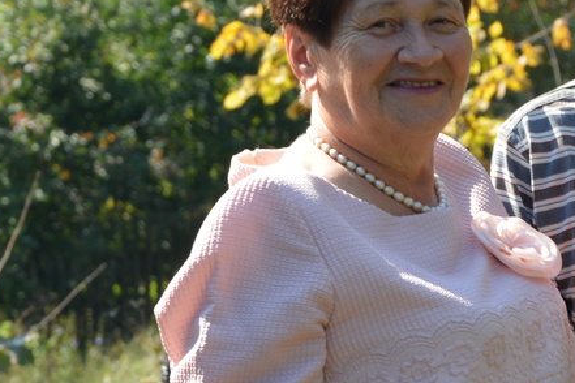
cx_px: 671
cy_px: 213
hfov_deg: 5.7
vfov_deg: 3.8
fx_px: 5734
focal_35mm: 359
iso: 200
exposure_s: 1/200
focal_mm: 66
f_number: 7.1
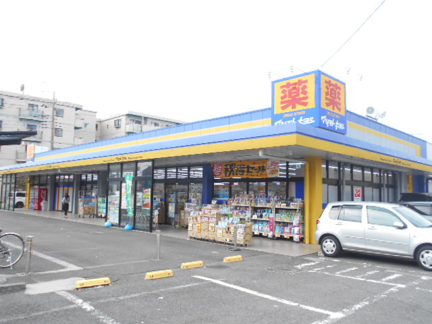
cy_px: 162
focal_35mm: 30
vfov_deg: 46.8
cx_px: 216
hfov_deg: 60.0
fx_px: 374
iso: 80
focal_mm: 5.1
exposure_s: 1/250
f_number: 3.4
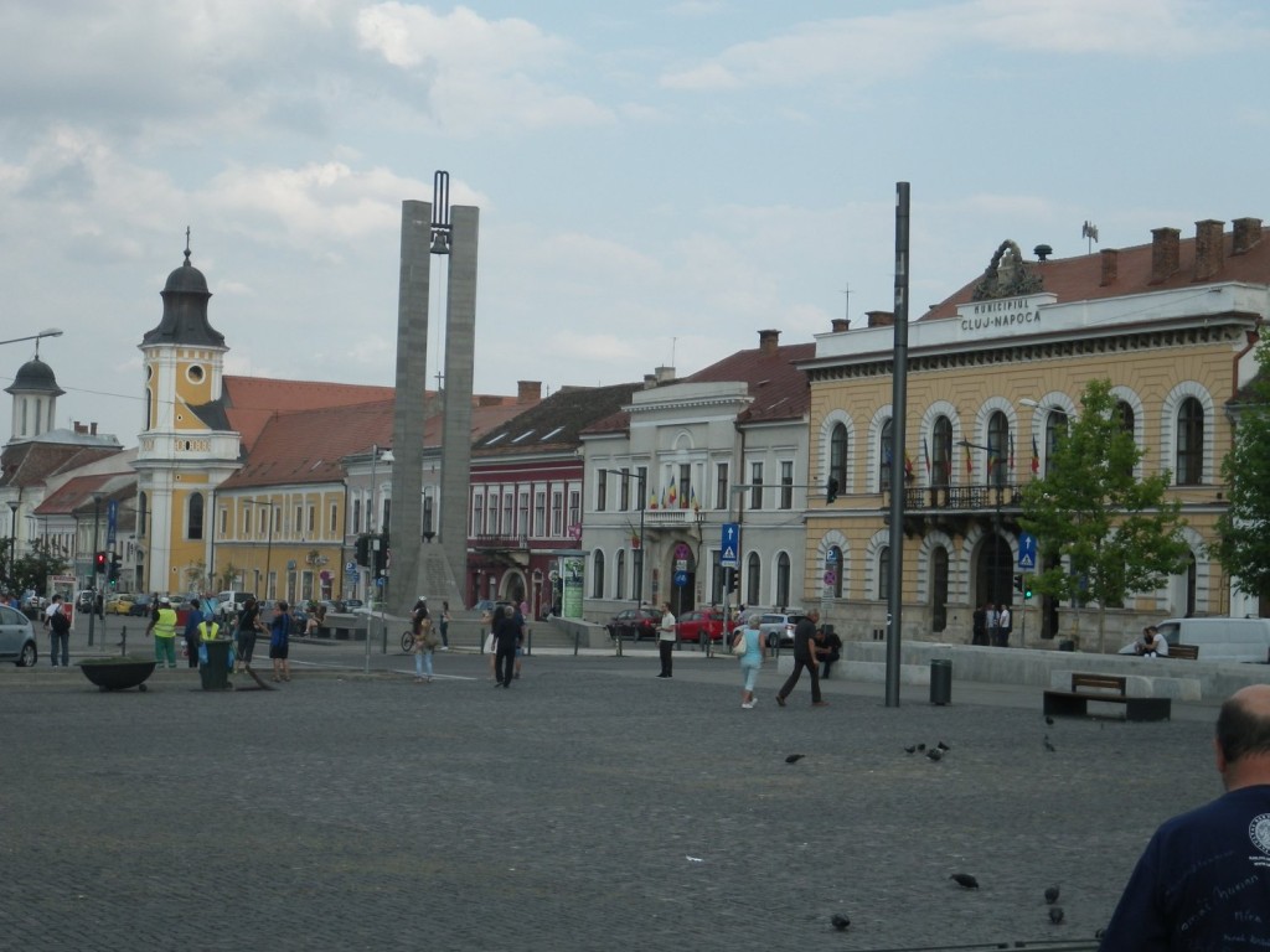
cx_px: 635
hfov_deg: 31.2
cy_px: 476
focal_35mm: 62
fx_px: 2275
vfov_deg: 23.7
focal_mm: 11.1
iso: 80
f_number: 5.5
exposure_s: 1/200
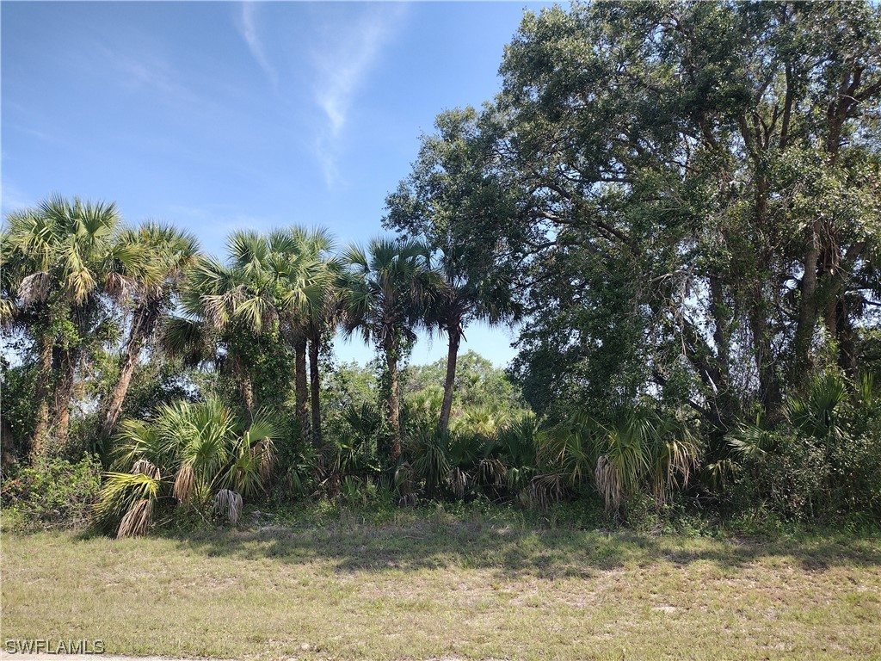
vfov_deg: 51.4
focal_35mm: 27
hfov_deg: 65.3
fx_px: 687
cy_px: 330
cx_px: 440
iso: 100
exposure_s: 1/1122
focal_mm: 4.71
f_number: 1.7
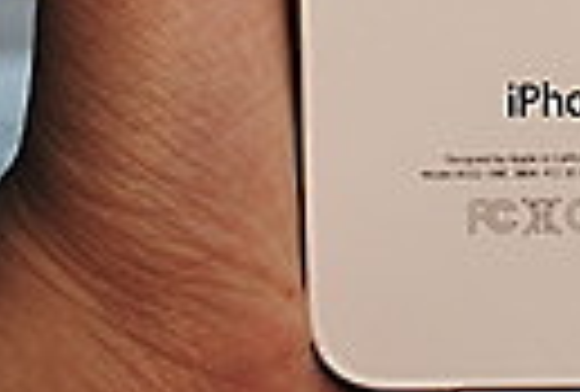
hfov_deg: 13.4
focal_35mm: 151
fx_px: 2441
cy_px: -97
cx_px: 544
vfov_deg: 9.0
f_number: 4.2
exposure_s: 1/30
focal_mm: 26
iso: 280
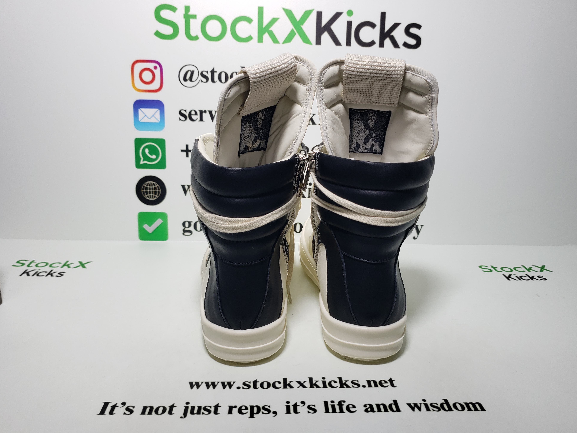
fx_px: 450
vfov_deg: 51.3
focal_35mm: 27
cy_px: 220
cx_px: 289
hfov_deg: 65.3
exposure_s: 1/362
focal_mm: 4.3
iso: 50
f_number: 1.5
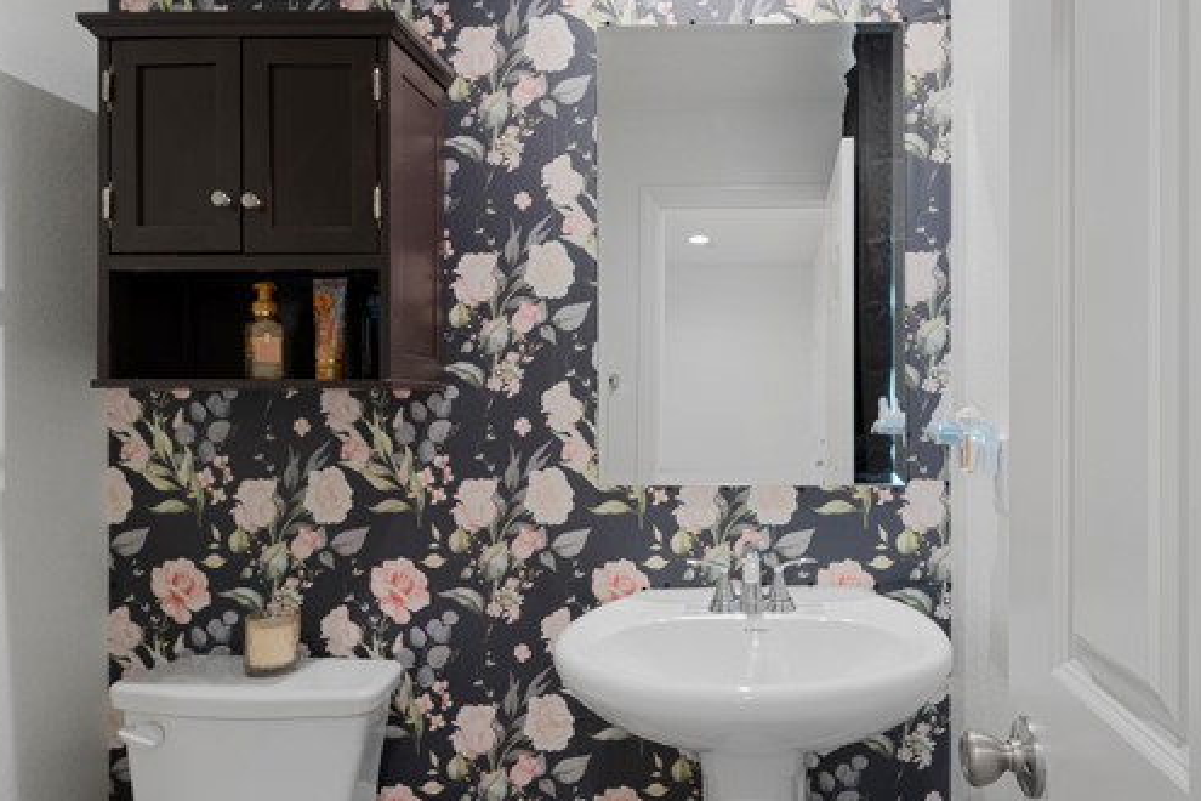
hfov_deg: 77.4
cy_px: 394
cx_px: 740
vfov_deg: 57.2
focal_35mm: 22
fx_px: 734
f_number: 8
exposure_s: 1/1.67
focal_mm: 17
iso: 320
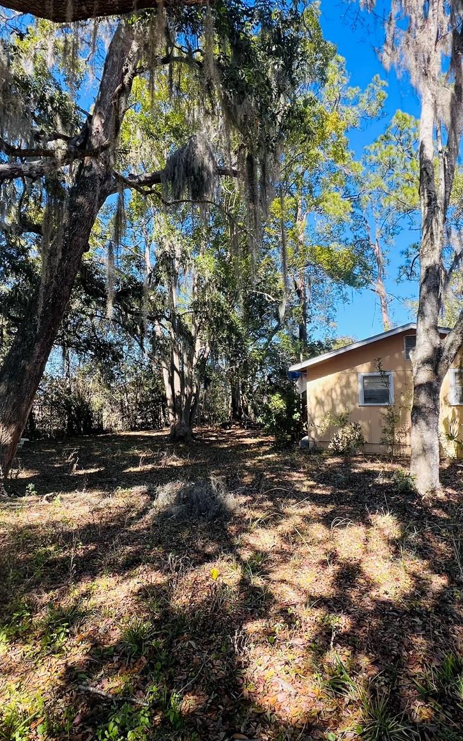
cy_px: 368
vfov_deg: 88.0
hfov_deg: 62.2
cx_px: 225
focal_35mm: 19
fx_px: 384
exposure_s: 1/235
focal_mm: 1.57
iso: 32
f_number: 1.8
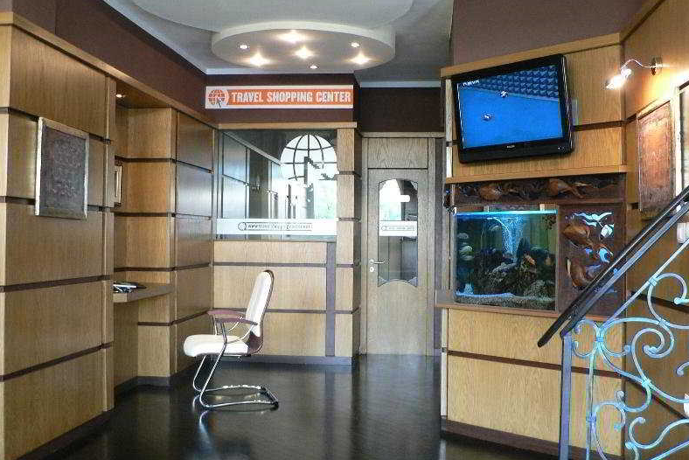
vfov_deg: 35.1
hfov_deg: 50.7
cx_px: 348
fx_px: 728
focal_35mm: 38
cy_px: 227
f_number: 2.8
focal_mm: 6
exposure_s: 1/15
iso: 200
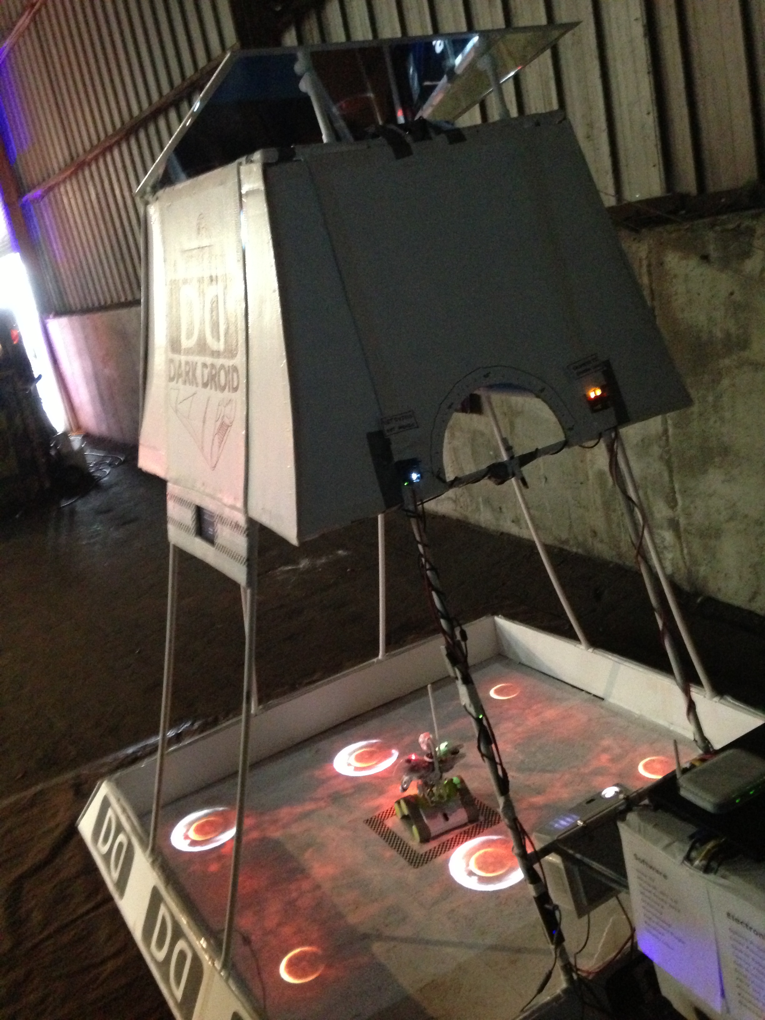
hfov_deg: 42.9
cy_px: 510
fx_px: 972
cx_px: 382
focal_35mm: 33
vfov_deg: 55.4
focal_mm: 4.13
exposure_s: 1/15
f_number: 2.4
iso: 800
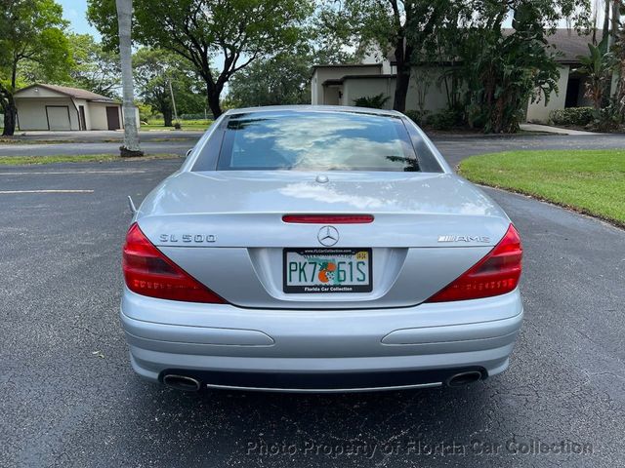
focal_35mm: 26
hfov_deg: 67.3
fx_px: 469
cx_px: 312
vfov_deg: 53.1
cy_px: 234
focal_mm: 5.7
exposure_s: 1/3077
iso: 50
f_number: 1.5
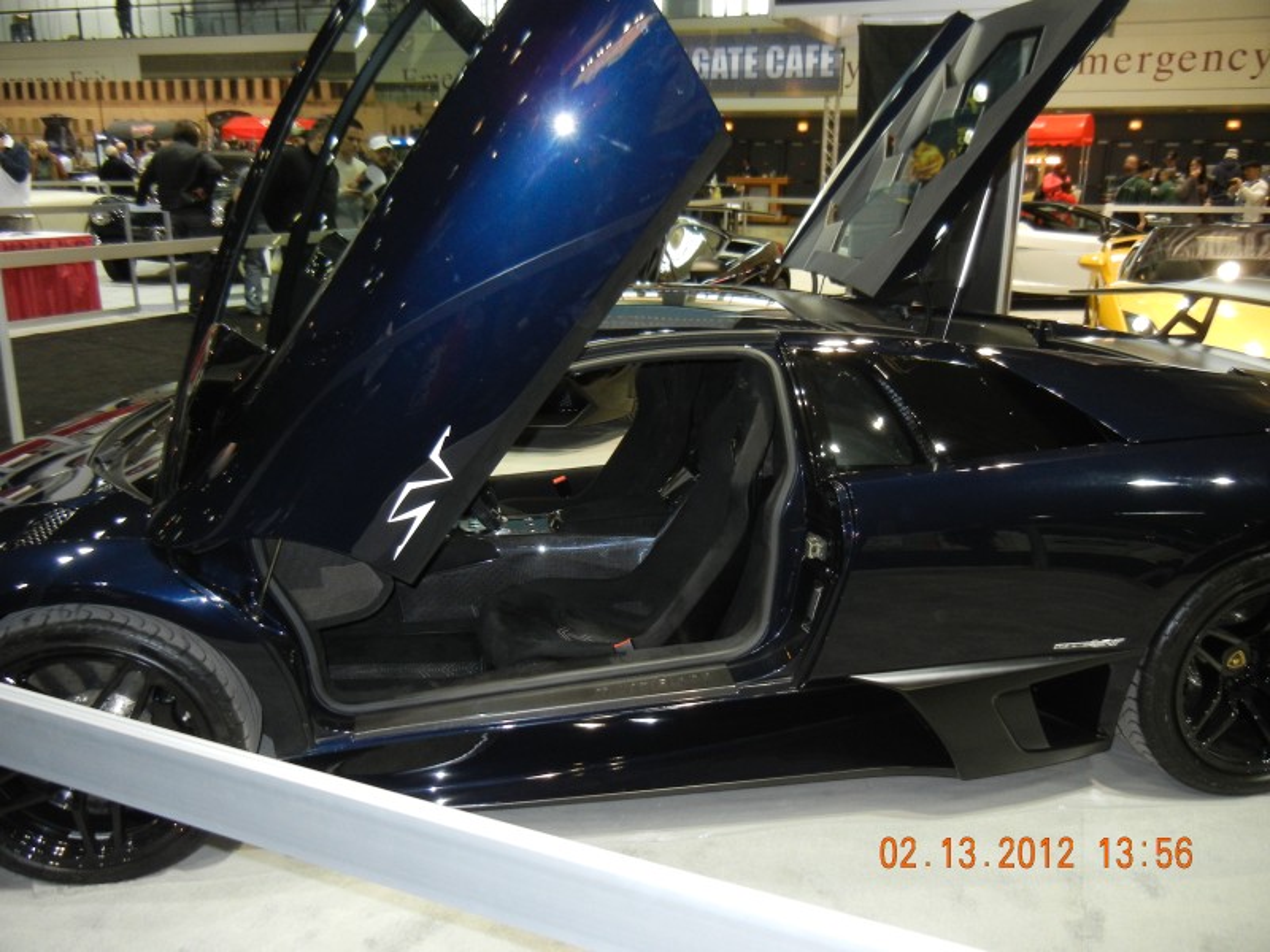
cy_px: 476
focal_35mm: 30
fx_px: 1101
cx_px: 635
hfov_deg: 60.0
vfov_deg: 46.8
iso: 400
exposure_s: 1/30
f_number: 3.5
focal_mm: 5.4
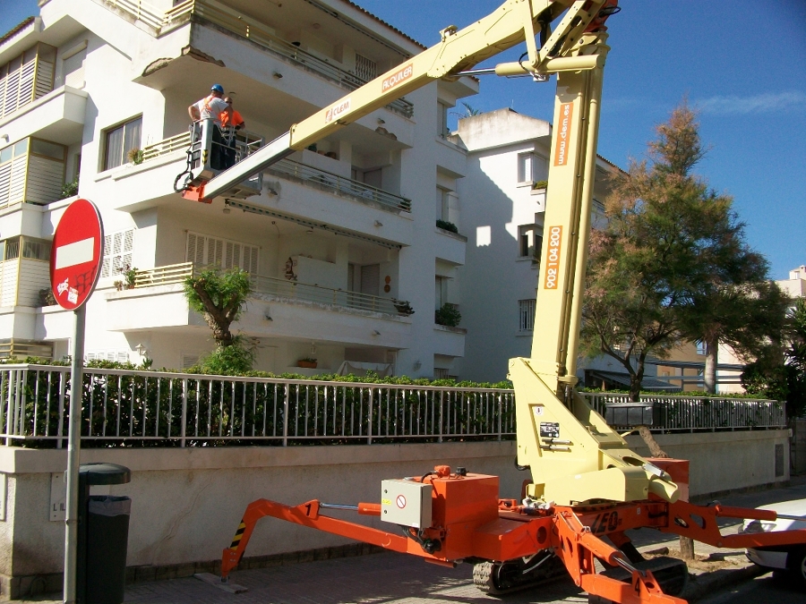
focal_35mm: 32
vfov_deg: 44.2
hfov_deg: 56.8
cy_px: 302
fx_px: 745
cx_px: 403
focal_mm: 5.7
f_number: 5.5
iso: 64
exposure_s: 1/400
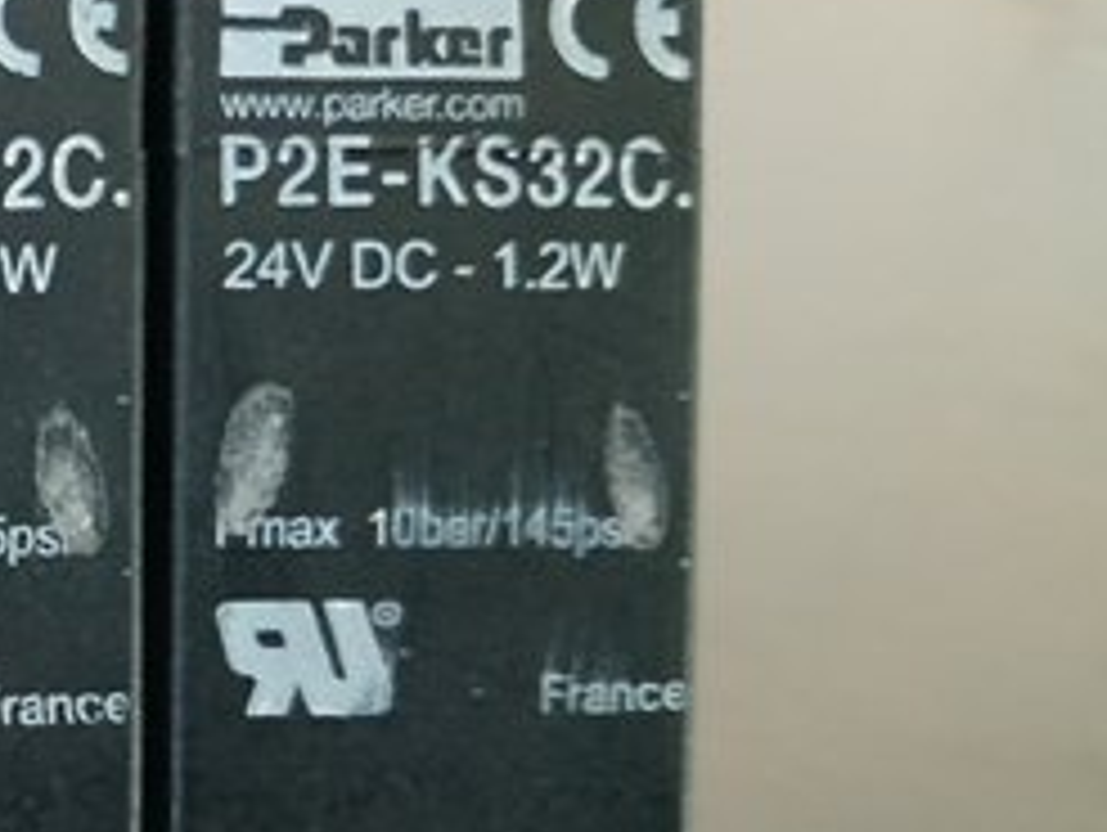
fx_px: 2497
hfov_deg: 20.4
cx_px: -675
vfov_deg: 18.9
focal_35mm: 78
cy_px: 562
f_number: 1.9
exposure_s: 1/20
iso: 640
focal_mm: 3.94
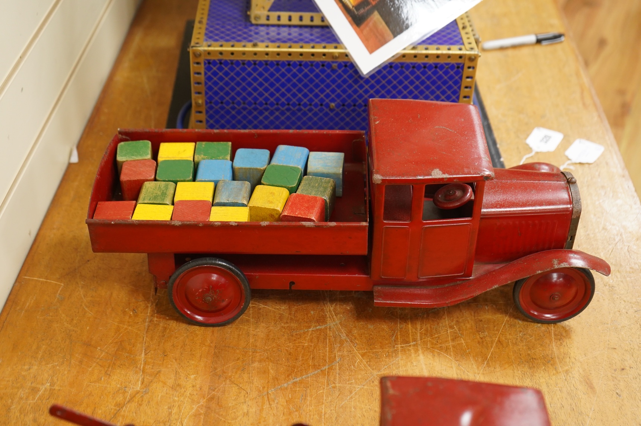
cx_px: 320
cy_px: 213
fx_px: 872
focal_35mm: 49
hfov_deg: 40.4
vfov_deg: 27.5
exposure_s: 1/100
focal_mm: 49
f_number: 4.5
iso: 2500
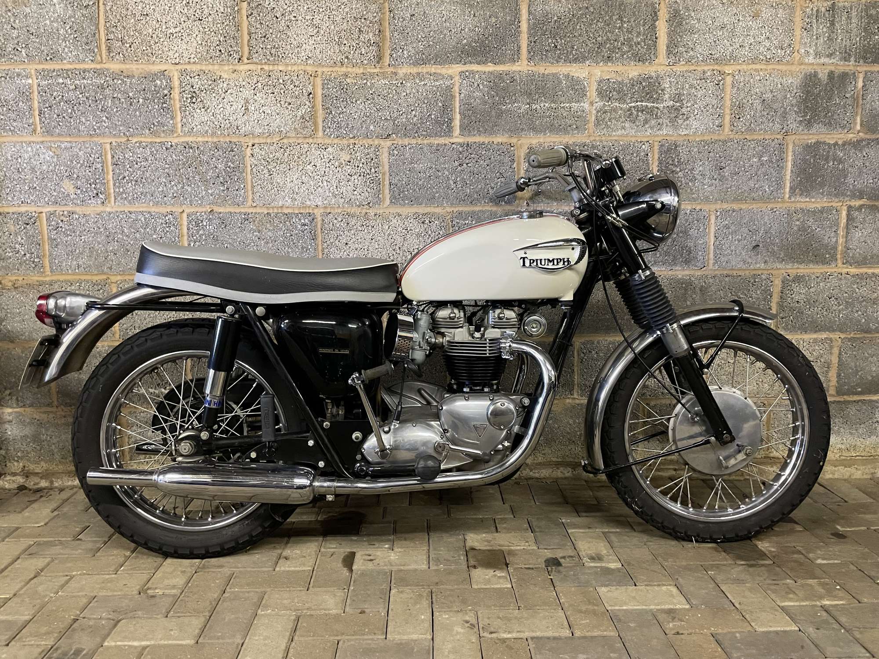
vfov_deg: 53.1
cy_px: 330
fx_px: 660
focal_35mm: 26
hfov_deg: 67.3
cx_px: 440
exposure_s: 1/33
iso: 400
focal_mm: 4.2
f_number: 1.6
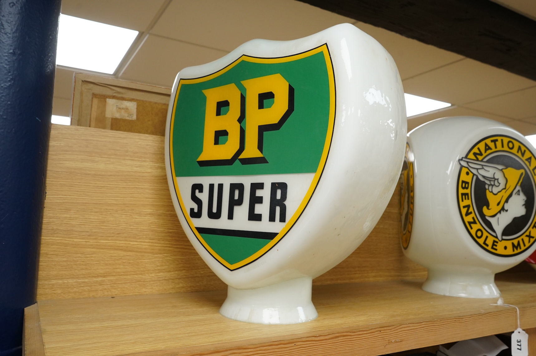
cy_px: 178
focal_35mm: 28
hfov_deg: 65.5
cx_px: 268
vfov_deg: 46.3
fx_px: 417
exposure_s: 1/160
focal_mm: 28
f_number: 7.1
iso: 2500
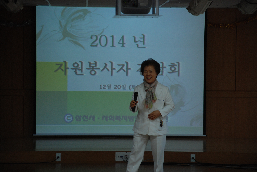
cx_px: 128
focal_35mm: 158
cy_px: 86
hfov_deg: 13.0
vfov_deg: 8.8
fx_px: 1127
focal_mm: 105
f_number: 5.6
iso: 400
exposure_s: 1/50
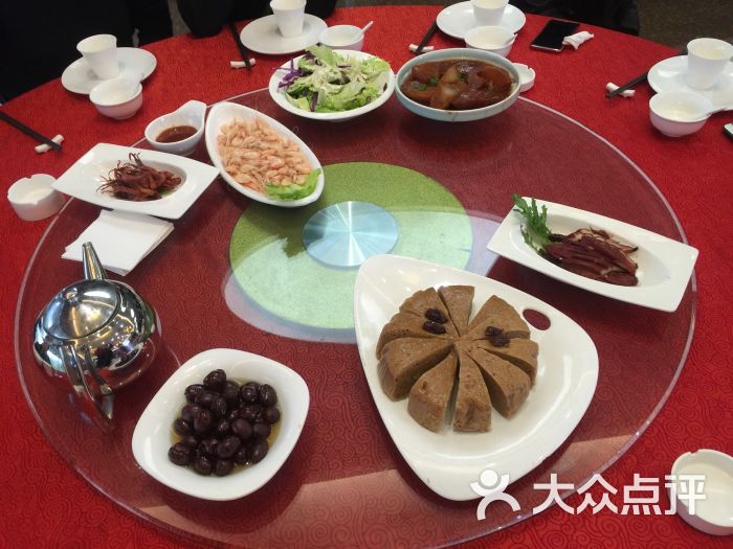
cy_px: 274
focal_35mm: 29
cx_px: 366
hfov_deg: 61.7
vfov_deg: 48.2
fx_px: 614
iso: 64
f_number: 2.2
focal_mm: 4.15
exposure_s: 1/33
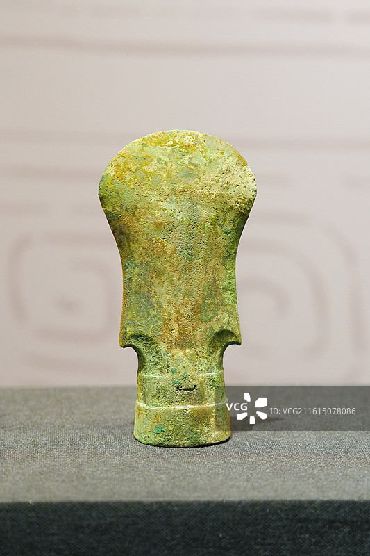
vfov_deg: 19.5
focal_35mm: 105
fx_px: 1619
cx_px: 185
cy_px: 278
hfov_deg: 13.0
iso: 3200
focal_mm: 70
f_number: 2.8
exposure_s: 1/59.9
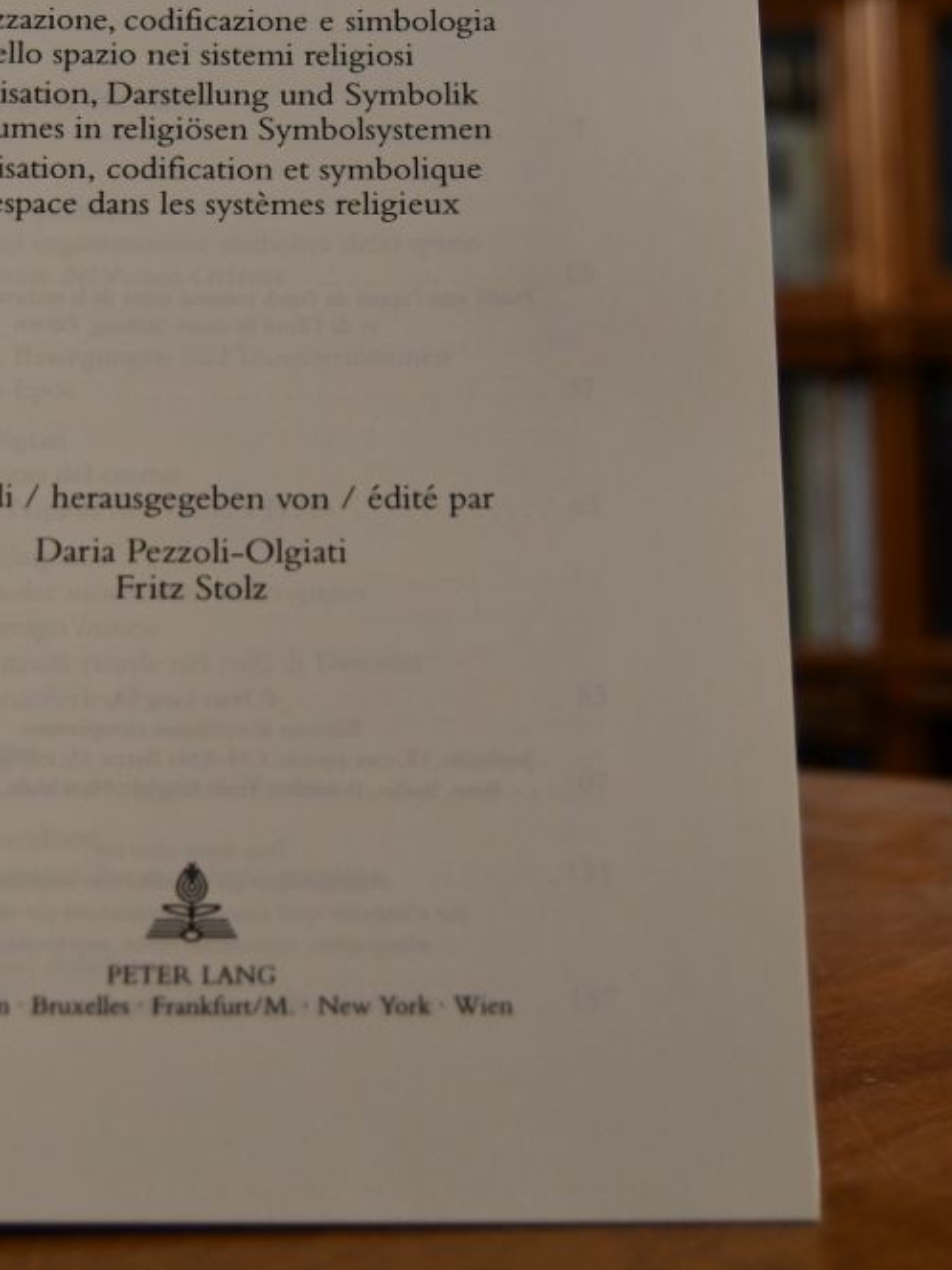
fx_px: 2531
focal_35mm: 69
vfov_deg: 28.0
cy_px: 405
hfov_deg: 21.2
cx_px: 264
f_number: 3.8
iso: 720
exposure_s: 1/250
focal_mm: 23
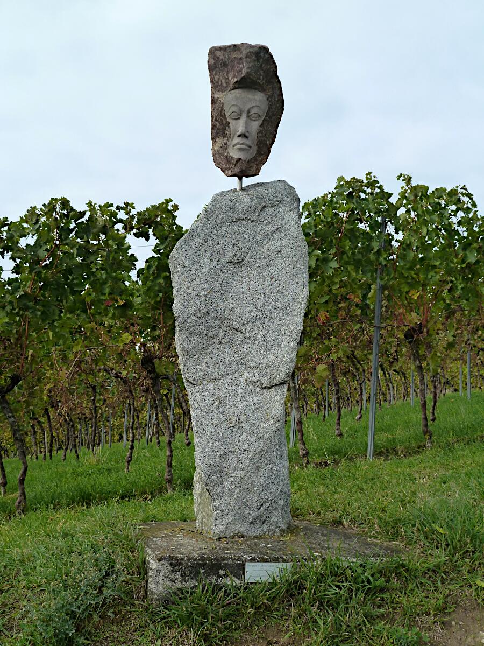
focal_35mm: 52
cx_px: 242
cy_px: 323
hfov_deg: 28.0
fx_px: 969
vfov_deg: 36.8
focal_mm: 8.5
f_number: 3.8
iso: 125
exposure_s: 1/400
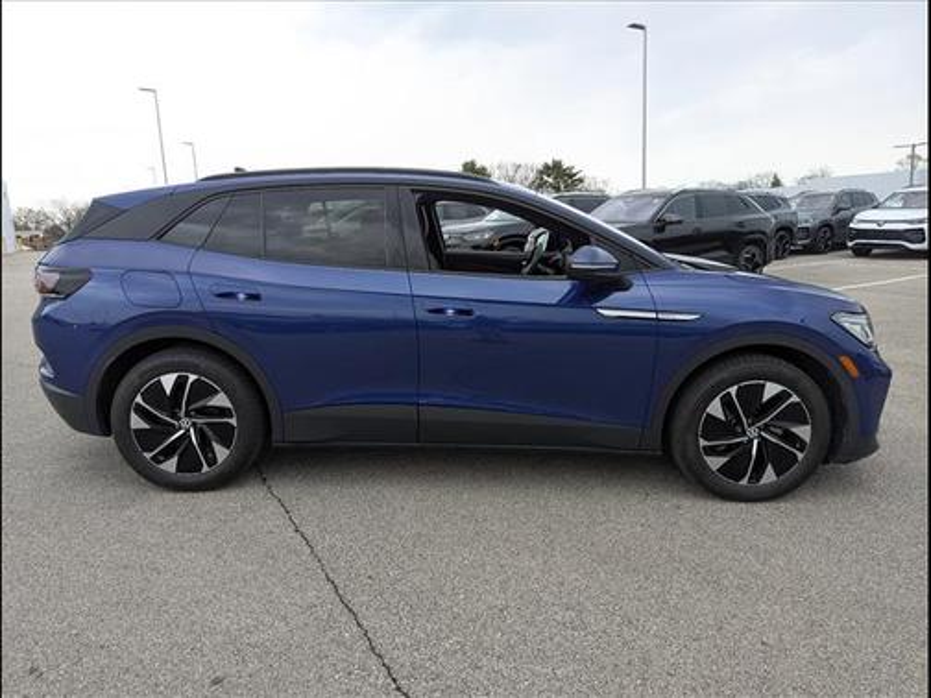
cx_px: 466
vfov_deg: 56.8
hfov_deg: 71.6
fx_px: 645
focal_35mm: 24
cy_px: 349
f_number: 1.85
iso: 262
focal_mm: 6.81
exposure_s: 1/115
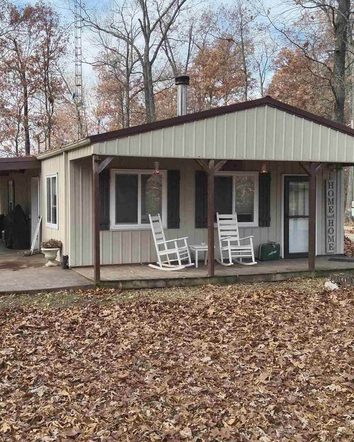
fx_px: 498
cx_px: 134
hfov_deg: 38.9
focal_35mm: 38
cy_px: 208
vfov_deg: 47.9
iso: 100
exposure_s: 1/500
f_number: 2.8
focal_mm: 4.4
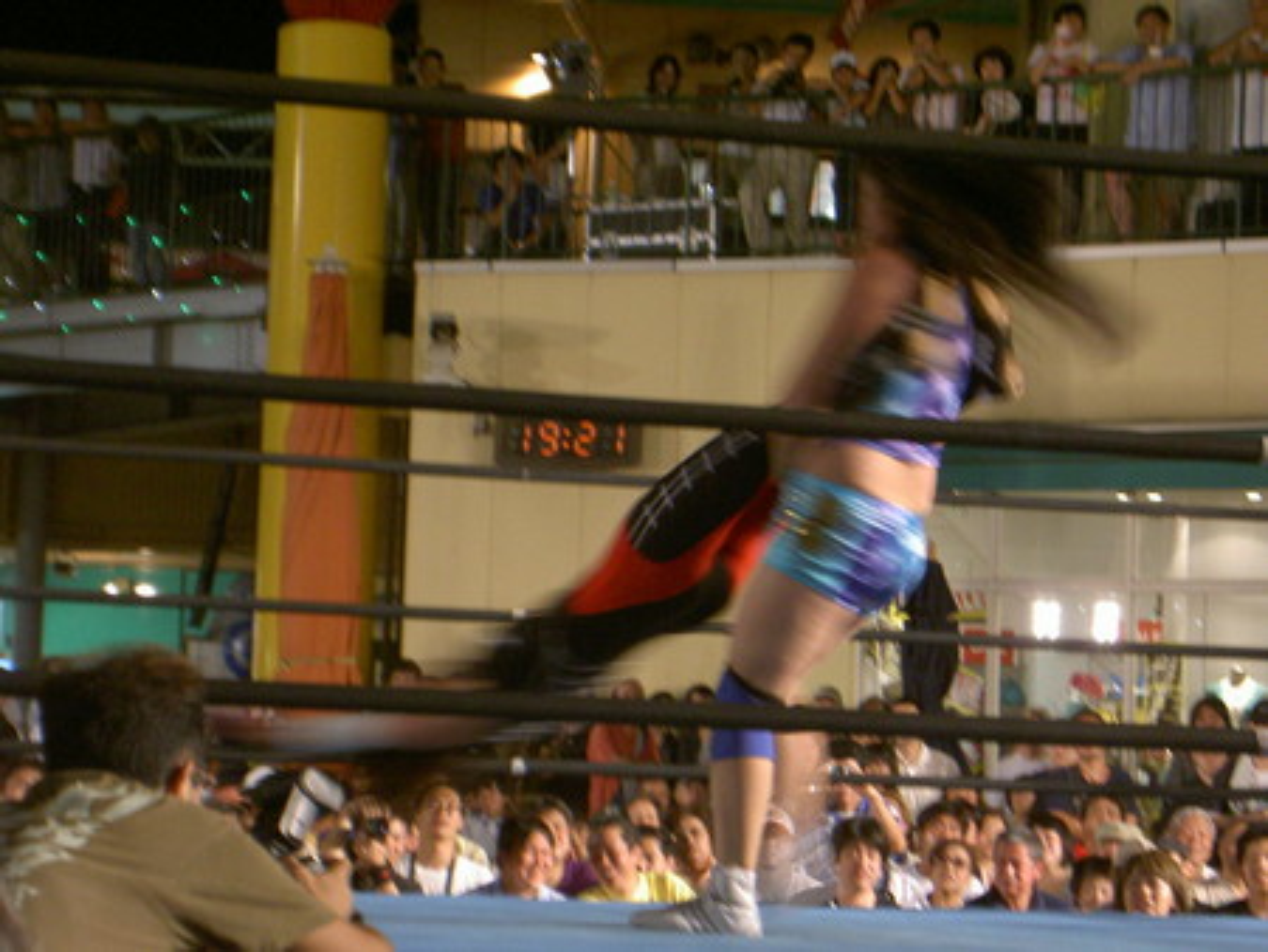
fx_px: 3738
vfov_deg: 14.5
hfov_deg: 19.3
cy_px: 476
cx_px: 634
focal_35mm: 102
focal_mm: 16.8
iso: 200
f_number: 4.9
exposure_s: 1/15
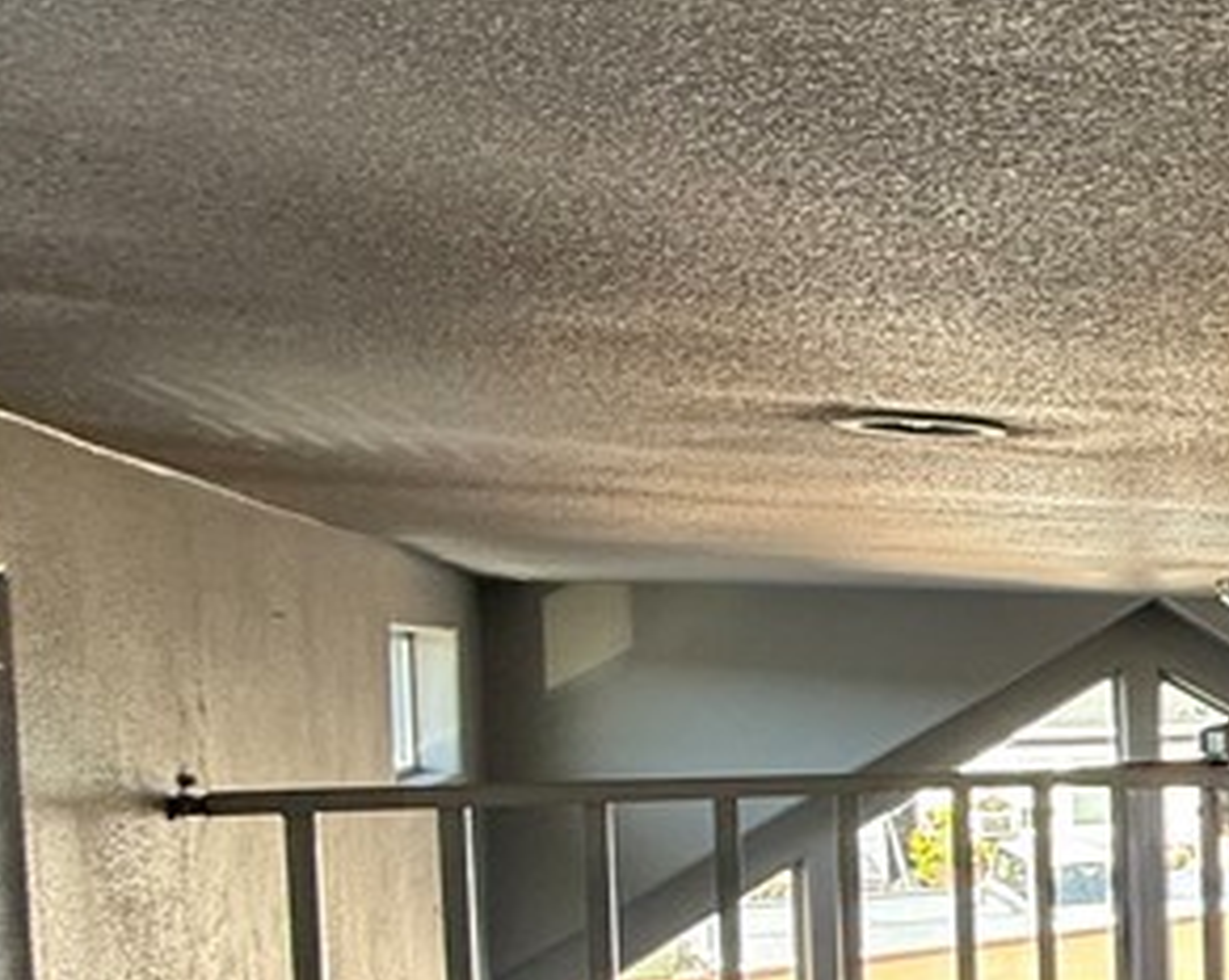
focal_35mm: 48
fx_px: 1744
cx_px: 2117
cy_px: 761
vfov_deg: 30.7
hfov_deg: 23.5
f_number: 2.2
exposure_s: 1/99
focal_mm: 2.22
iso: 80
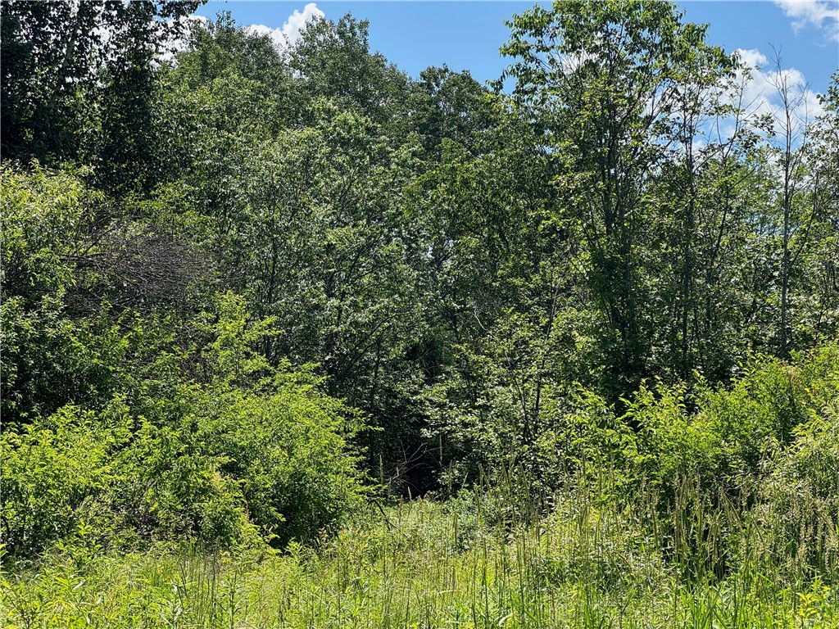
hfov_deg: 25.3
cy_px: 314
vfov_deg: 19.1
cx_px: 420
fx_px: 1866
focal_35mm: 77
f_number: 2.8
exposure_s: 1/511
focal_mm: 9
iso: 25
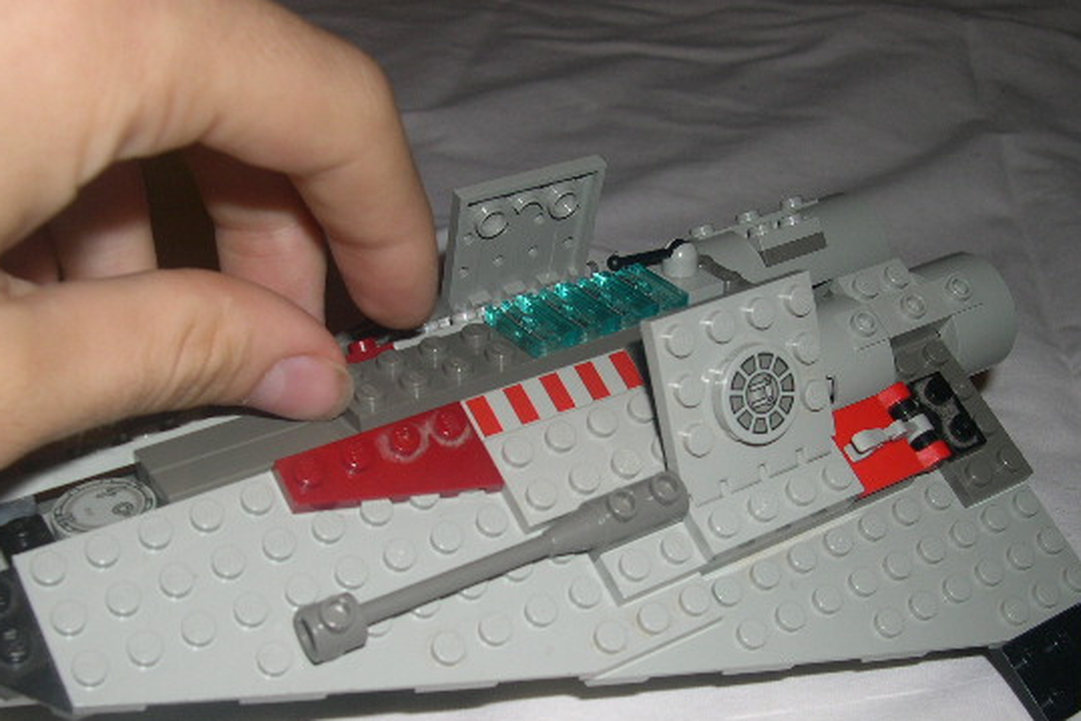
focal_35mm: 47
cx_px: 522
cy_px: 460
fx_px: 1412
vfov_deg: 28.5
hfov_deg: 41.9
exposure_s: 1/60
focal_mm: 8
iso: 100
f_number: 7.6
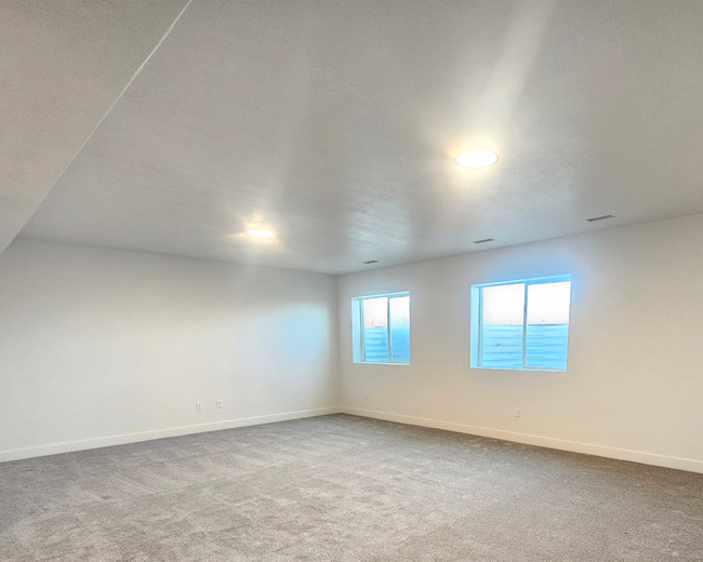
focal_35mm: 20
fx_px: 416
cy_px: 413
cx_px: 417
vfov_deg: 64.5
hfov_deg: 79.5
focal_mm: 2.2
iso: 400
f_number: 2.2
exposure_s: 1/60
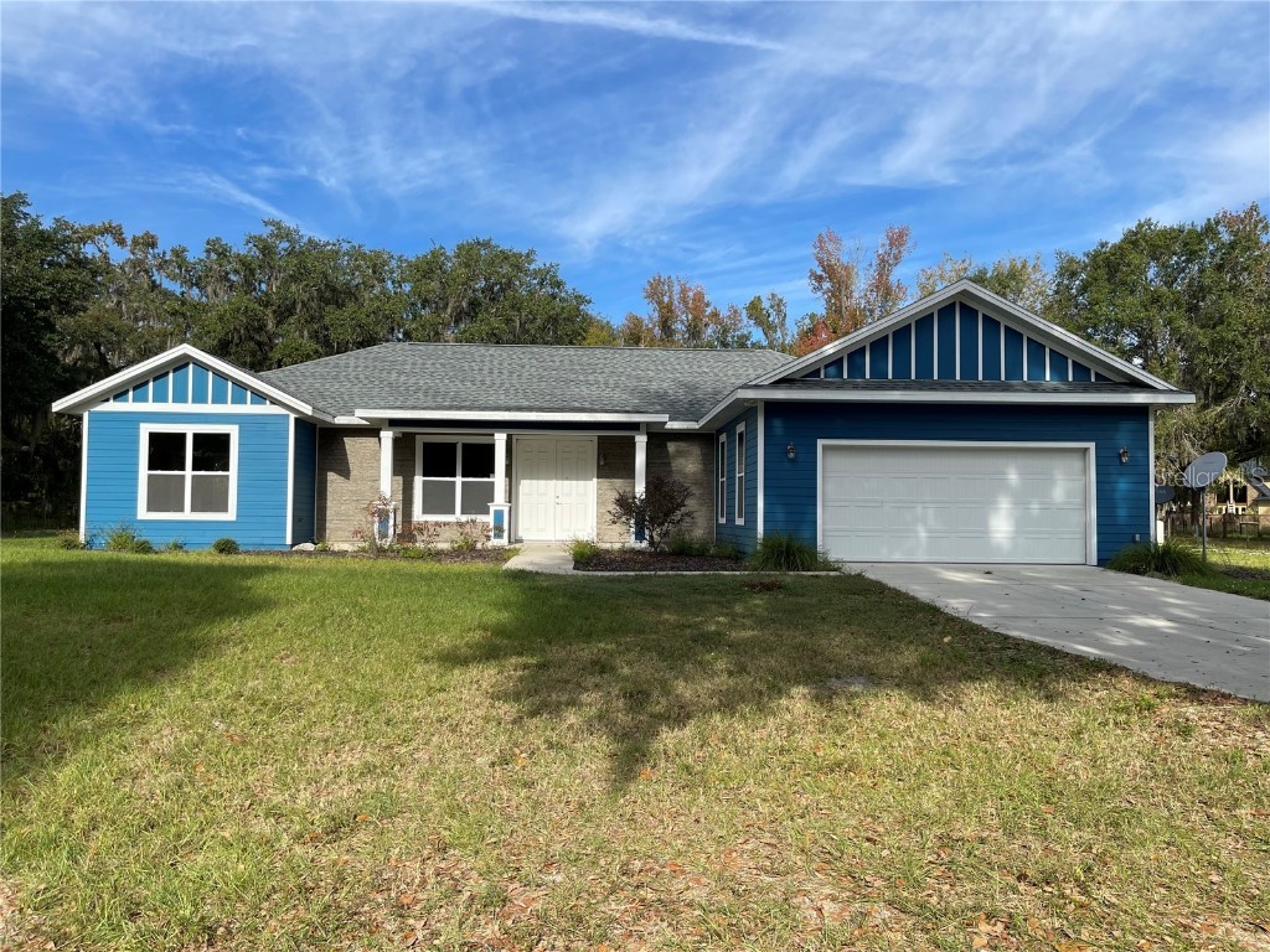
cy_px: 476
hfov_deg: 69.4
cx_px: 635
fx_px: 917
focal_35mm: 25
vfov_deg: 54.9
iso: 32
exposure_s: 1/2717
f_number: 1.6
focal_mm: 5.1
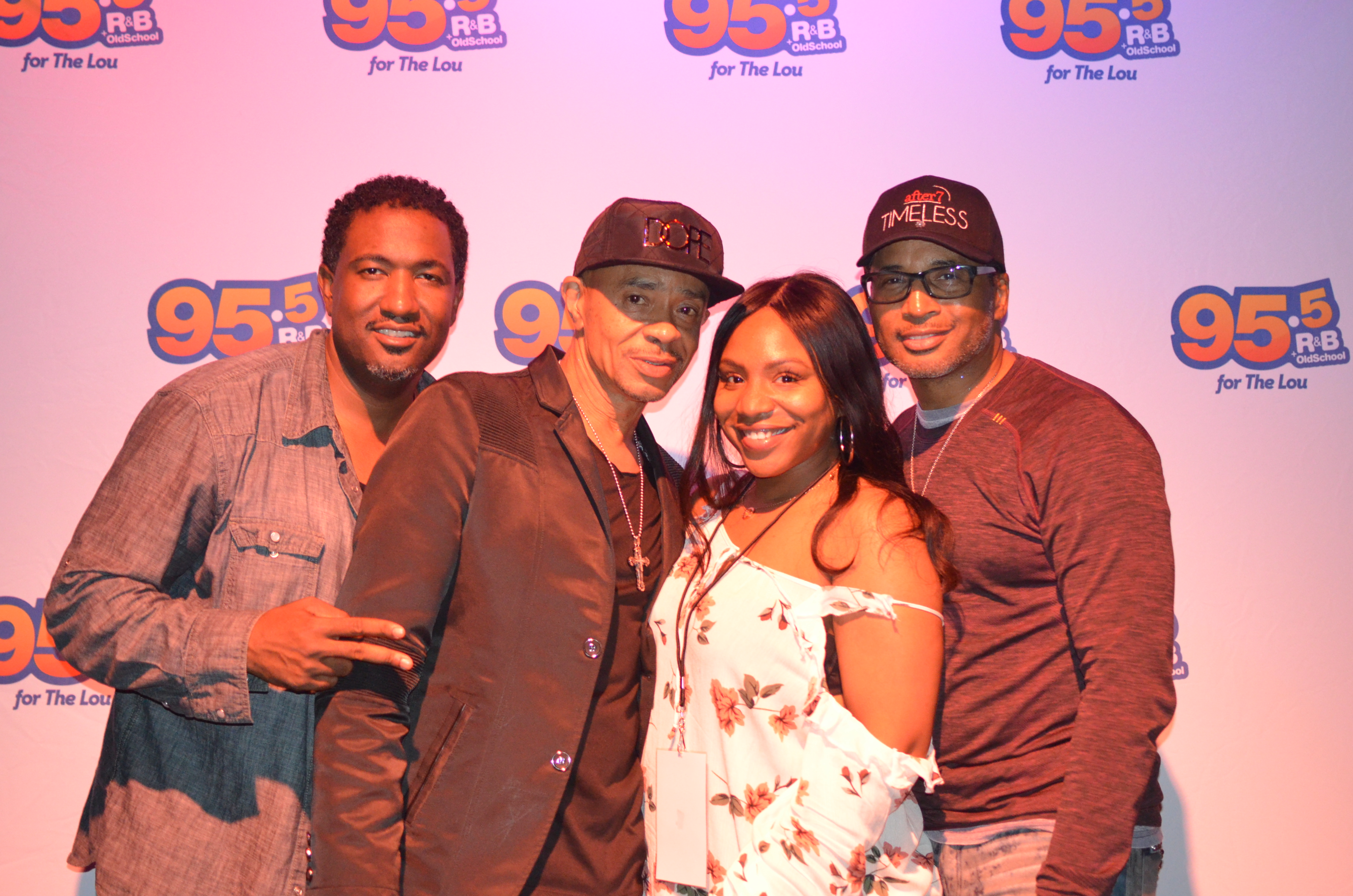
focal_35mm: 52
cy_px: 448
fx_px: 1969
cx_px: 676
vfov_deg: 25.6
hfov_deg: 37.9
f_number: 2.8
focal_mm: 35
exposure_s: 1/60
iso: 2200
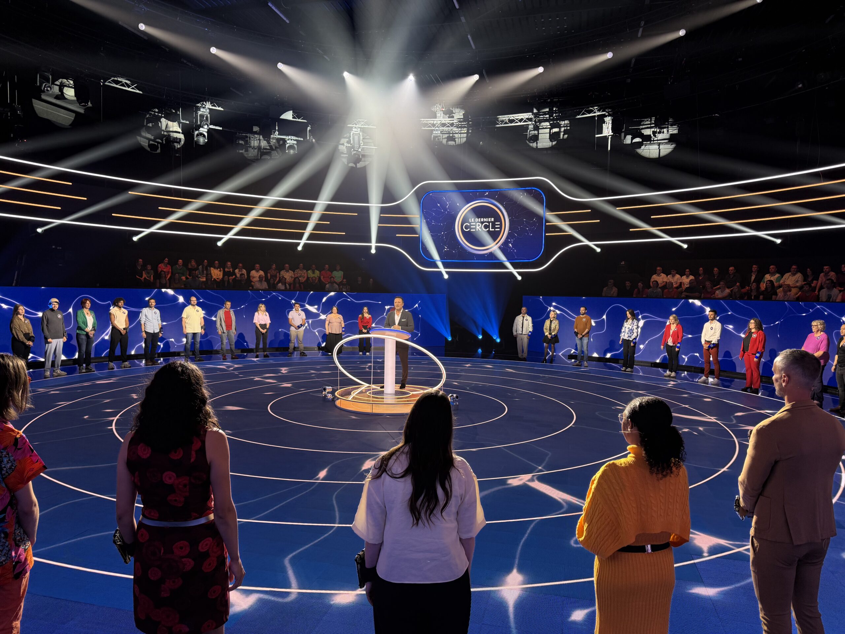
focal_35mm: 24
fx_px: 586
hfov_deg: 71.6
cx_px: 422
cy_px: 317
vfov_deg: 56.8
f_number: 1.78
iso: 100
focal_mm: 6.76
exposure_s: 1/111
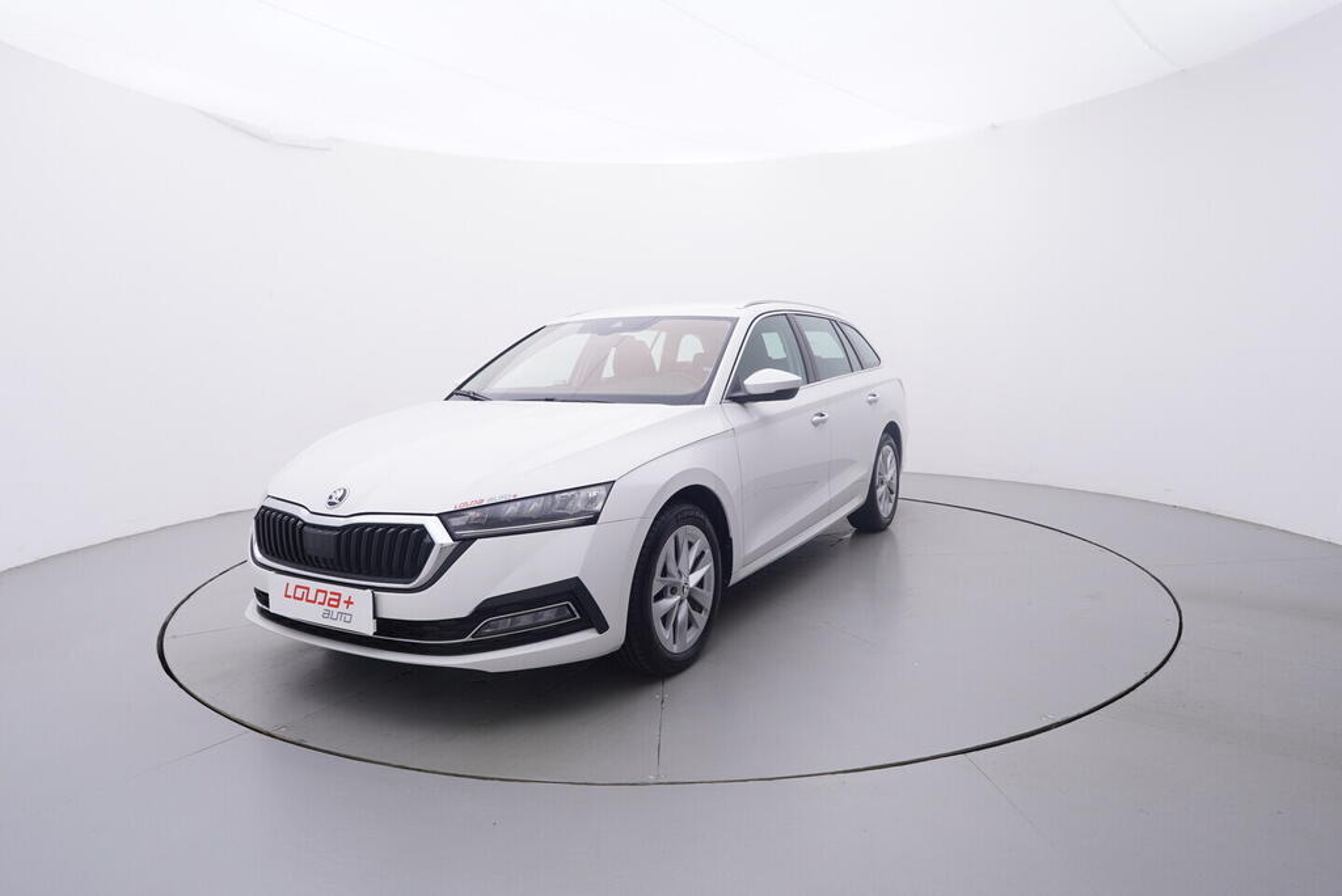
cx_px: 671
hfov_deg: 77.3
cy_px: 448
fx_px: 839
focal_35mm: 22
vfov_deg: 56.2
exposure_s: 1/80
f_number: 5
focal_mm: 15
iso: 200
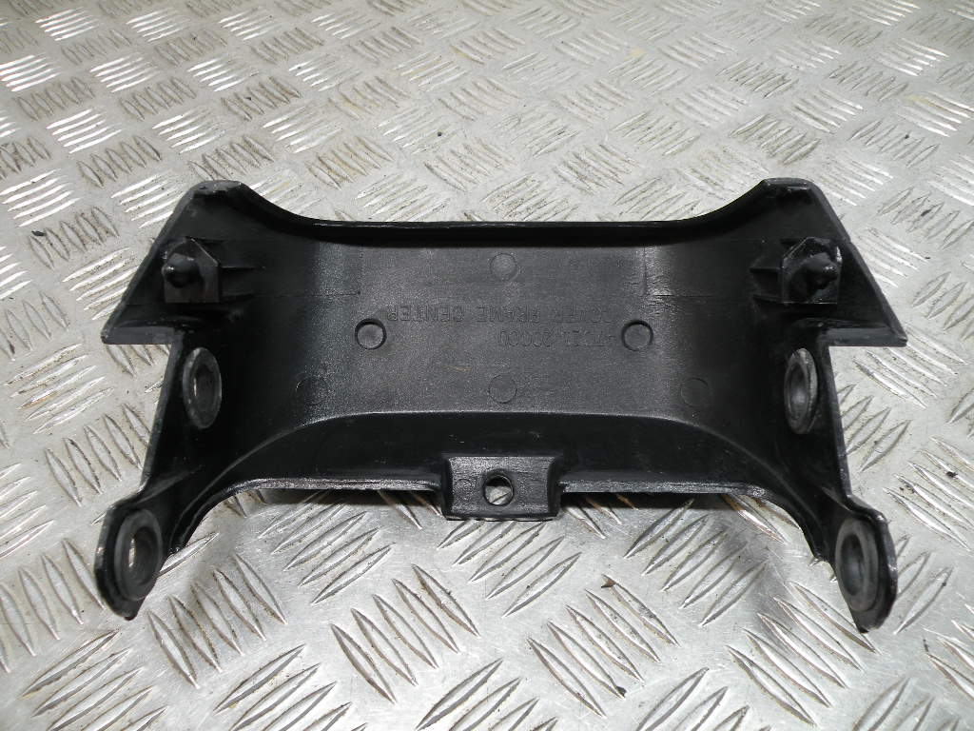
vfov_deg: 51.4
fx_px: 760
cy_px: 366
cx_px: 487
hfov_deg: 65.3
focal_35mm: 27
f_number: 2.8
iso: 77
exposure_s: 1/60
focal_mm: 4.7
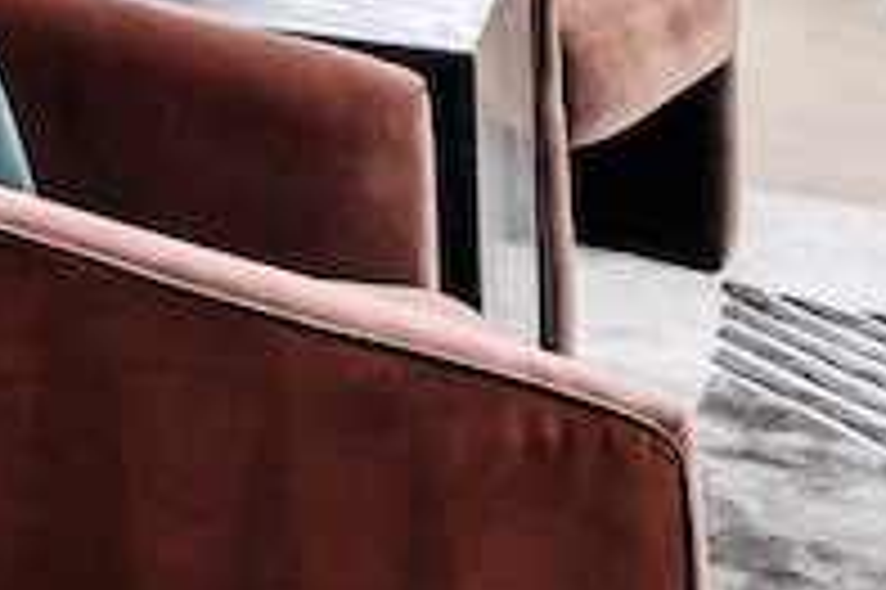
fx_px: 2729
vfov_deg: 11.3
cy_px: -547
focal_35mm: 111
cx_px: -1250
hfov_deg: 13.4
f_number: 9
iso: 200
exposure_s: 1/200
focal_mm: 19
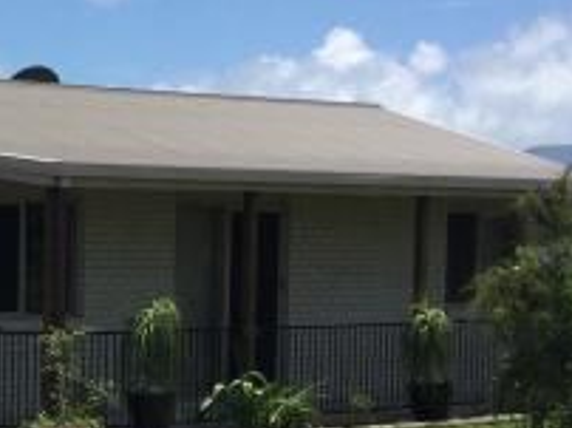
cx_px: -142
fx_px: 2030
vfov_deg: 11.9
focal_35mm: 123
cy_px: 437
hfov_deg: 15.4
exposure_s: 1/2037
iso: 25
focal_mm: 3.3
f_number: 2.4
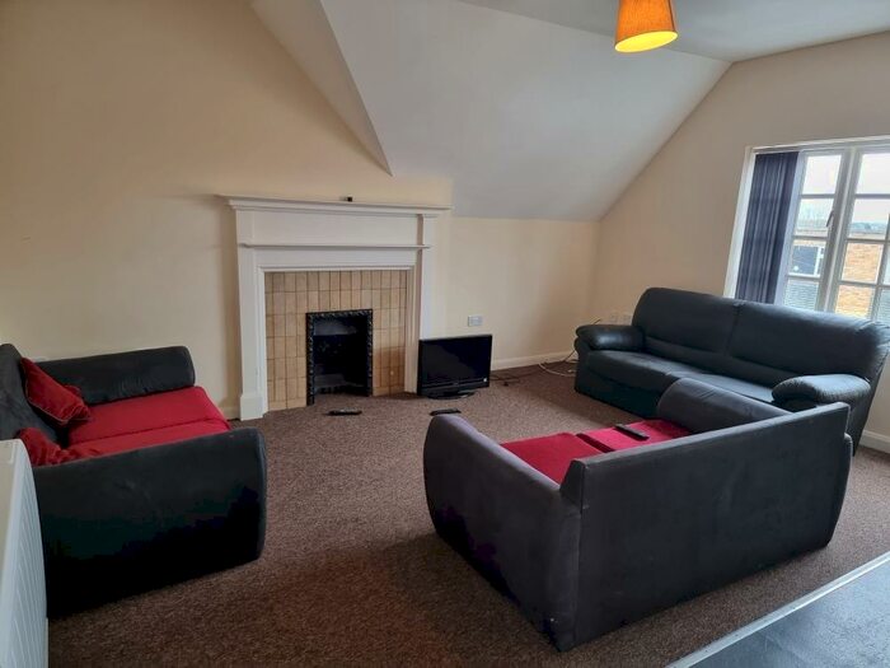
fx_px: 617
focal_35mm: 24
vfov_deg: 56.8
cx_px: 445
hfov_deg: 71.6
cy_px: 334
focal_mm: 6.7
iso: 320
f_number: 1.8
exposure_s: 1/50
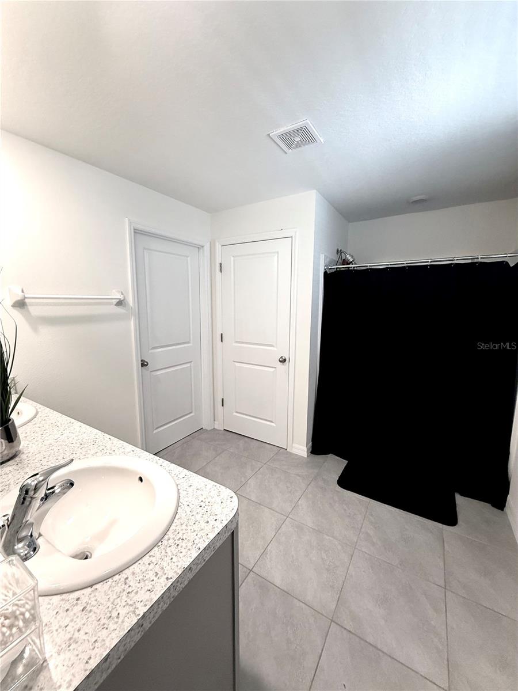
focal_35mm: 14
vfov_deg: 102.1
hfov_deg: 85.7
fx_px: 279
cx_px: 259
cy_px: 346
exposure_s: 1/120
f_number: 2.2
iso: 320
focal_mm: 2.22
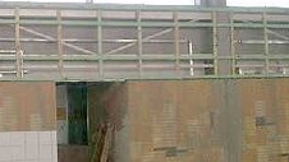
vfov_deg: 11.3
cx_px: 12
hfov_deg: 19.5
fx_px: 820
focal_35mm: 107
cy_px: 43
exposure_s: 1/100
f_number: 2.6
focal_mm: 7.6
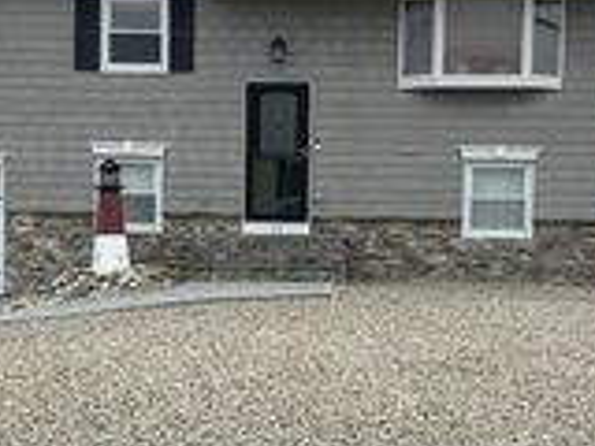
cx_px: 271
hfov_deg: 26.0
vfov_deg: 19.6
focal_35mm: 75
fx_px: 1289
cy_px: 292
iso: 80
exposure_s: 1/1131
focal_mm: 6.86
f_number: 1.78
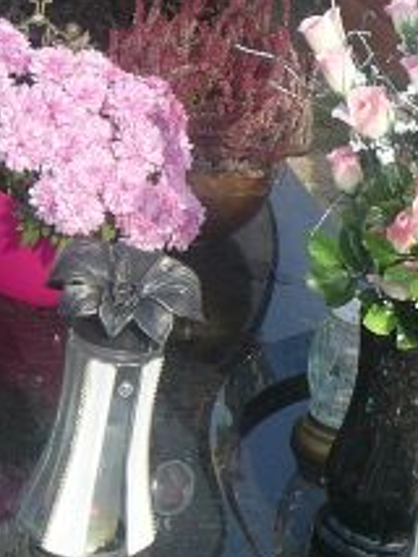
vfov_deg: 18.7
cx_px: 282
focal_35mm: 105
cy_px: 238
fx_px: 1689
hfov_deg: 14.1
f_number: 2.8
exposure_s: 1/800
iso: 80
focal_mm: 5.2
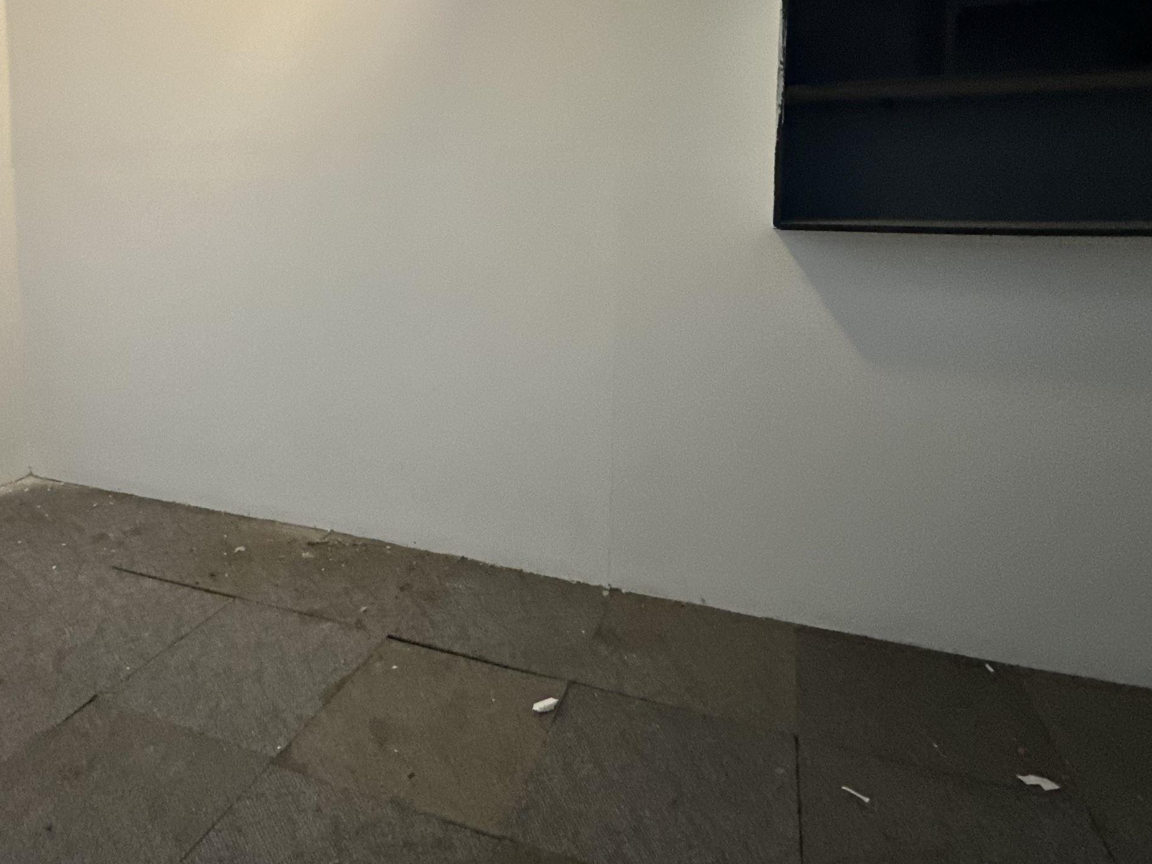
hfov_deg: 73.1
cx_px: 460
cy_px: 298
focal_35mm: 23
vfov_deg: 57.7
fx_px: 765
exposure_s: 1/60
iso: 640
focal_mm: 2.22
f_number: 2.2
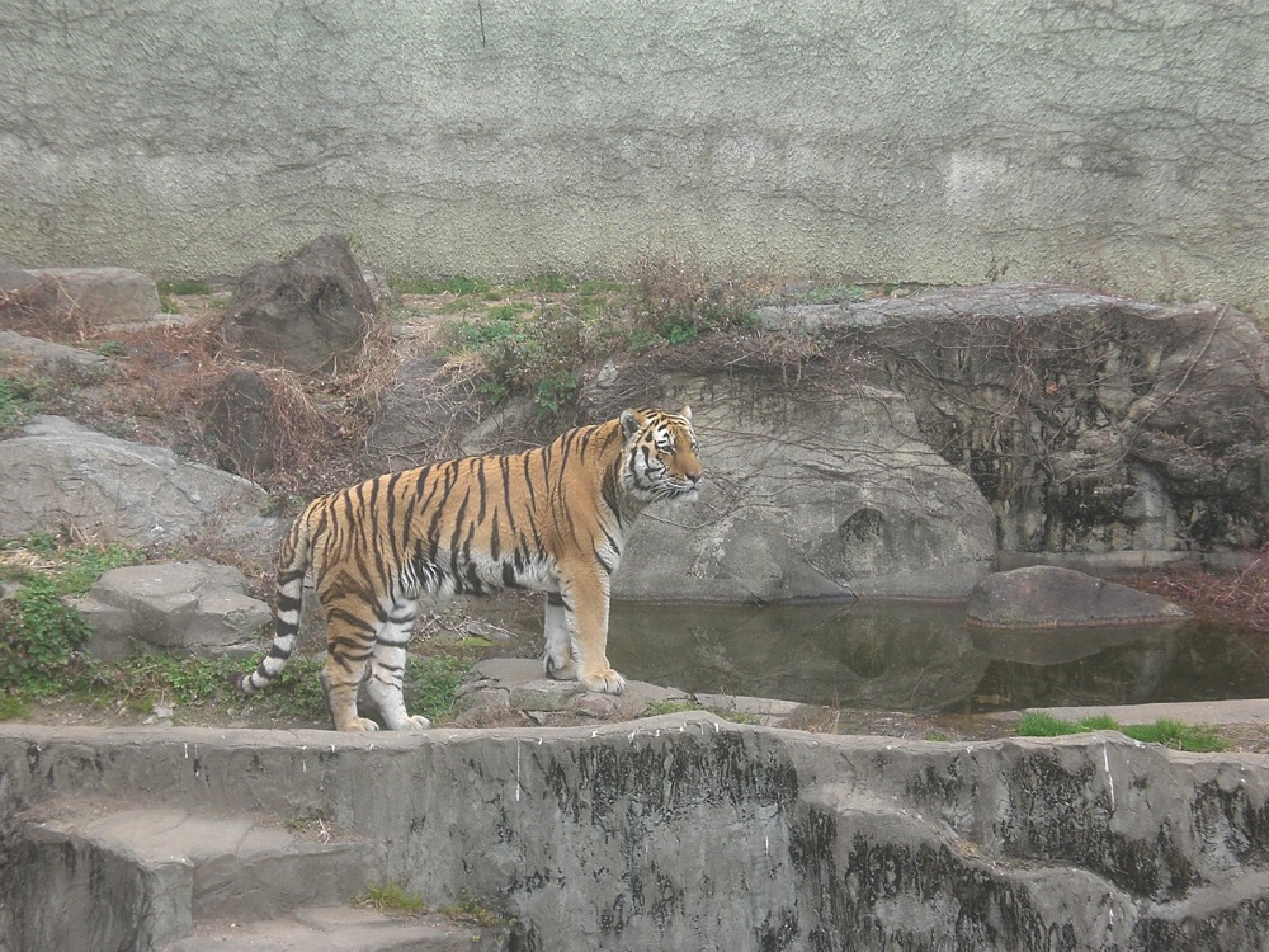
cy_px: 476
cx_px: 634
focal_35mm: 87
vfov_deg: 17.0
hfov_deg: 22.5
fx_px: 3189
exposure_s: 1/80
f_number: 5
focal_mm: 14.49
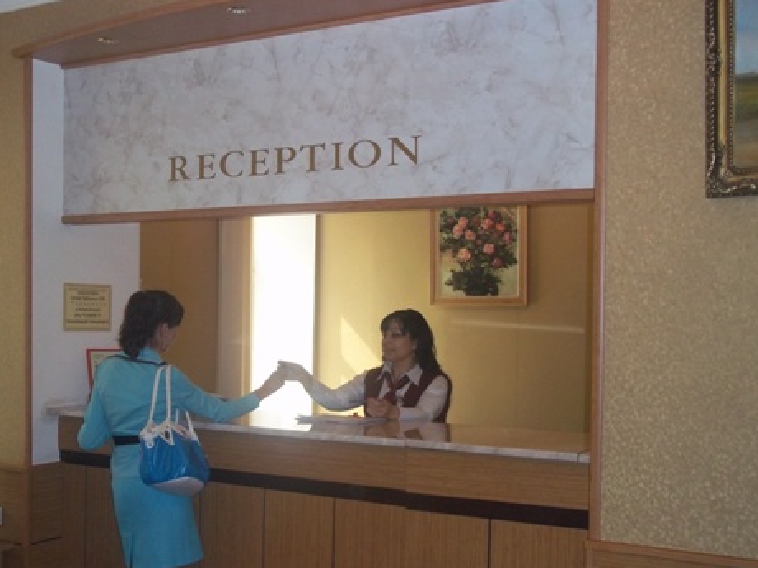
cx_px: 311
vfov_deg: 30.9
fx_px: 1029
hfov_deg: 40.3
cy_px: 316
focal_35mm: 47
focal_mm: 6.5
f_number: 3.1
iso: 160
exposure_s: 1/30
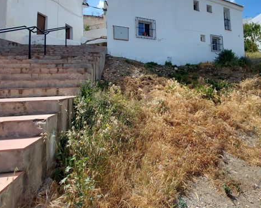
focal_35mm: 19
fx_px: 147
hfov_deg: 82.6
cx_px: 153
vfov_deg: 69.7
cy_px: 78
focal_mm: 1.74
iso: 50
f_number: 2.2
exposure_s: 1/1226
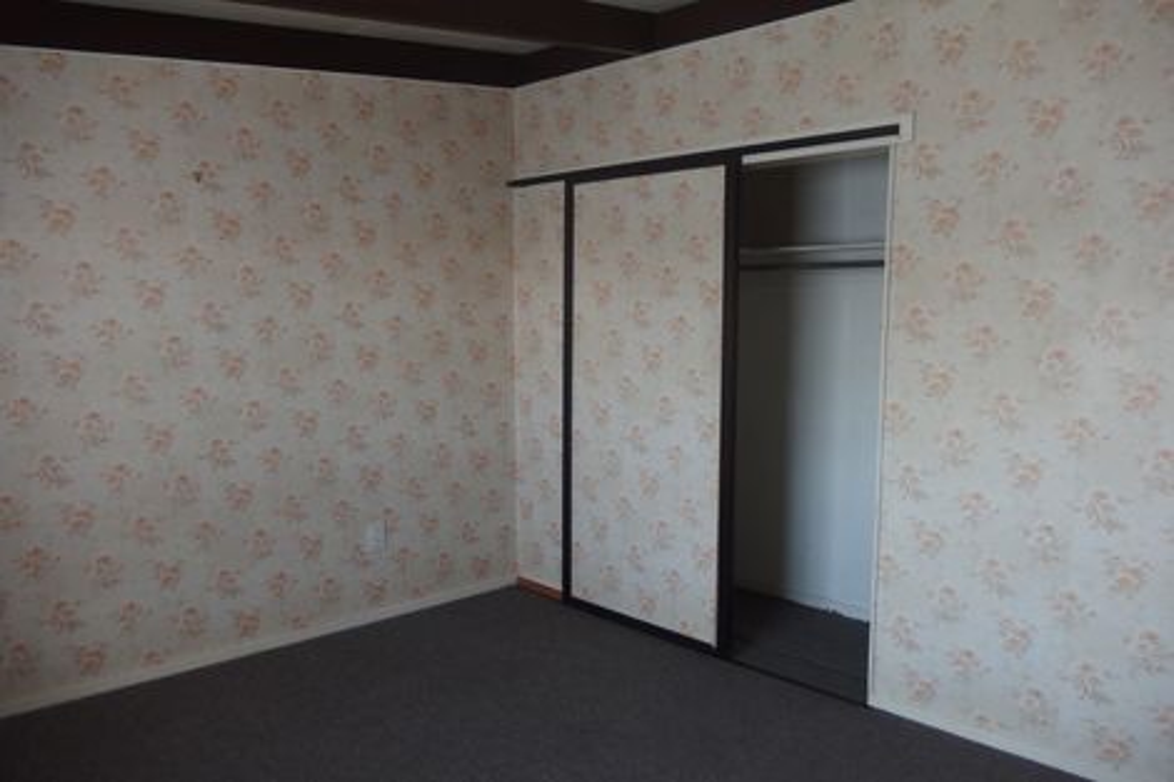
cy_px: 391
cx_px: 587
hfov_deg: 69.4
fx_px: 848
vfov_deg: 49.5
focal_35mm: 26
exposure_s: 1/80
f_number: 1.8
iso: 200
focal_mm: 4.7
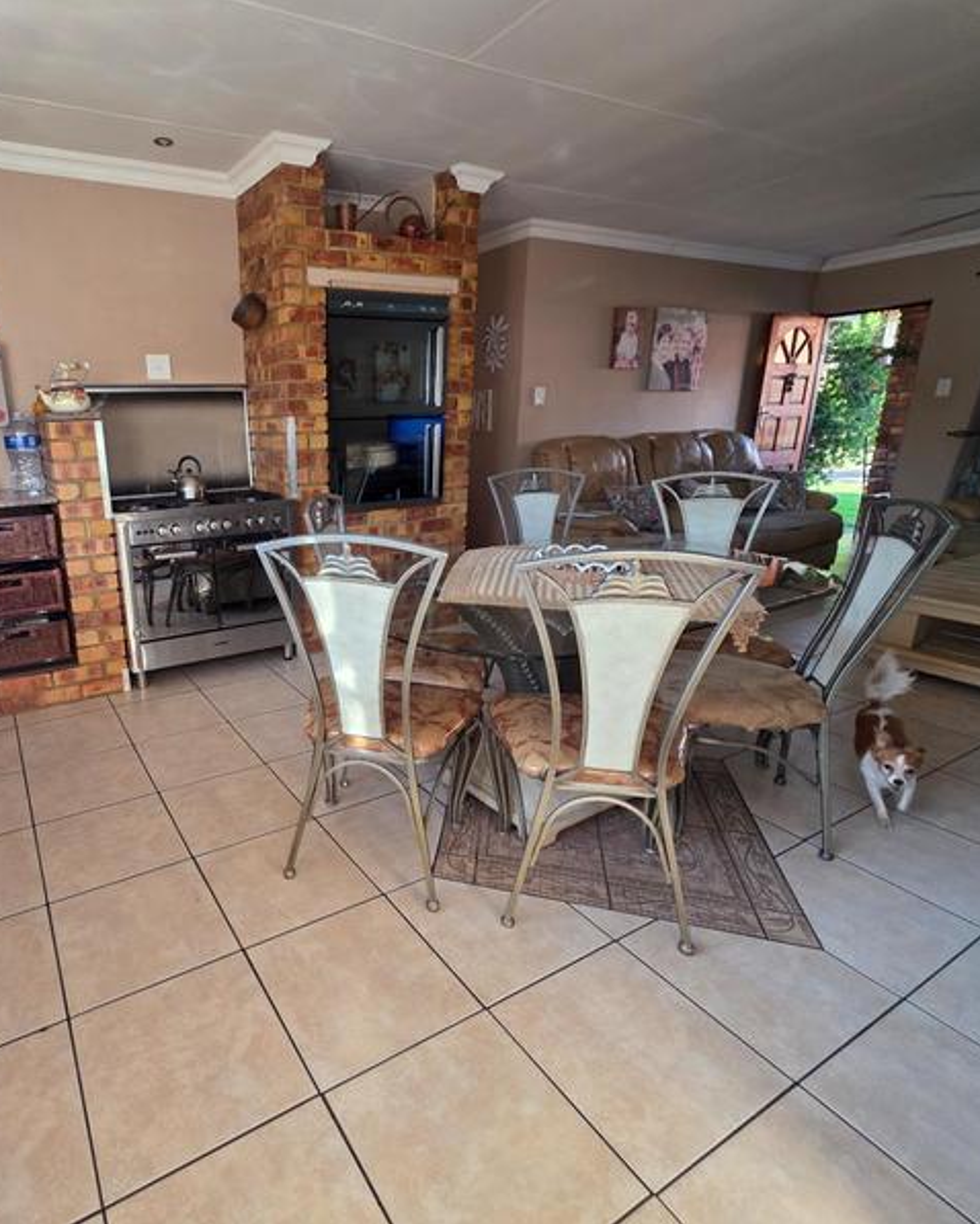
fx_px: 616
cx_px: 314
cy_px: 611
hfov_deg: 74.2
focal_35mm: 17
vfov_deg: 89.6
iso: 100
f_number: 1.9
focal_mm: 2.2
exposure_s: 1/100
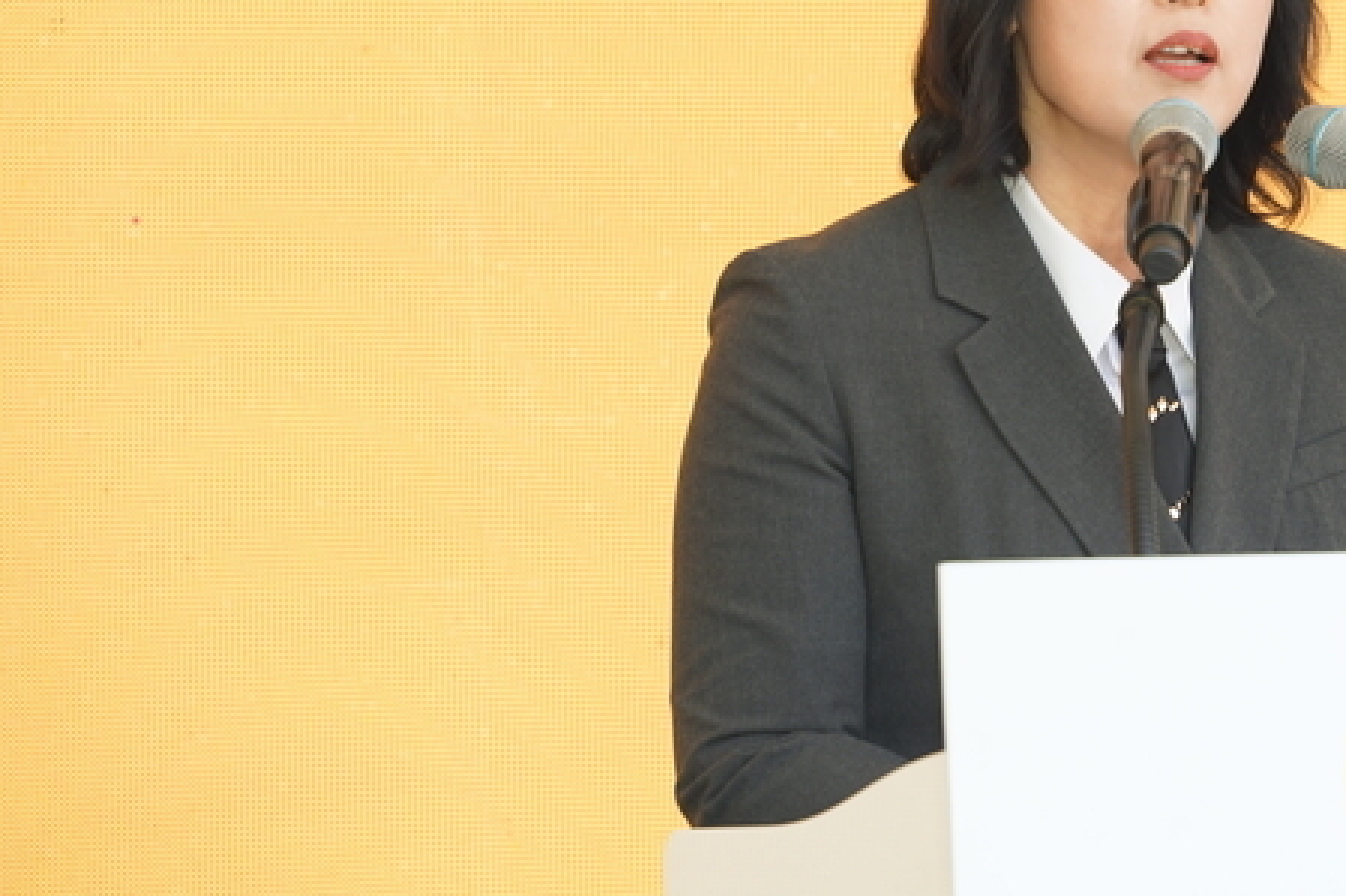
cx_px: 956
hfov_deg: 7.4
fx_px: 10464
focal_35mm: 280
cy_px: 256
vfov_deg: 4.9
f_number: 7.1
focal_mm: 185
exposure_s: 1/125
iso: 320
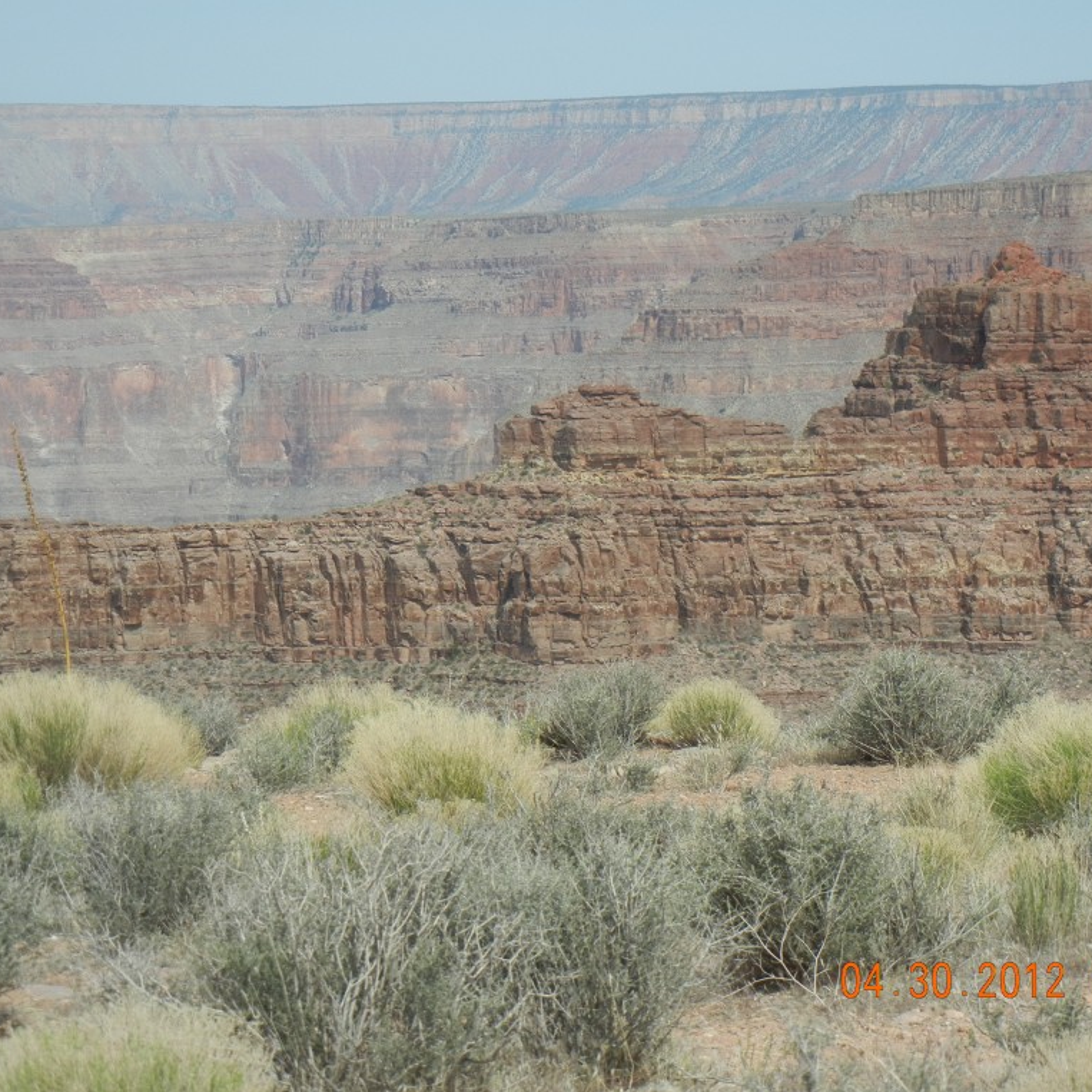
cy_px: 545
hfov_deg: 14.4
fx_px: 4319
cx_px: 558
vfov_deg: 14.4
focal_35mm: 121
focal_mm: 18.3
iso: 160
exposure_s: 1/290
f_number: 9
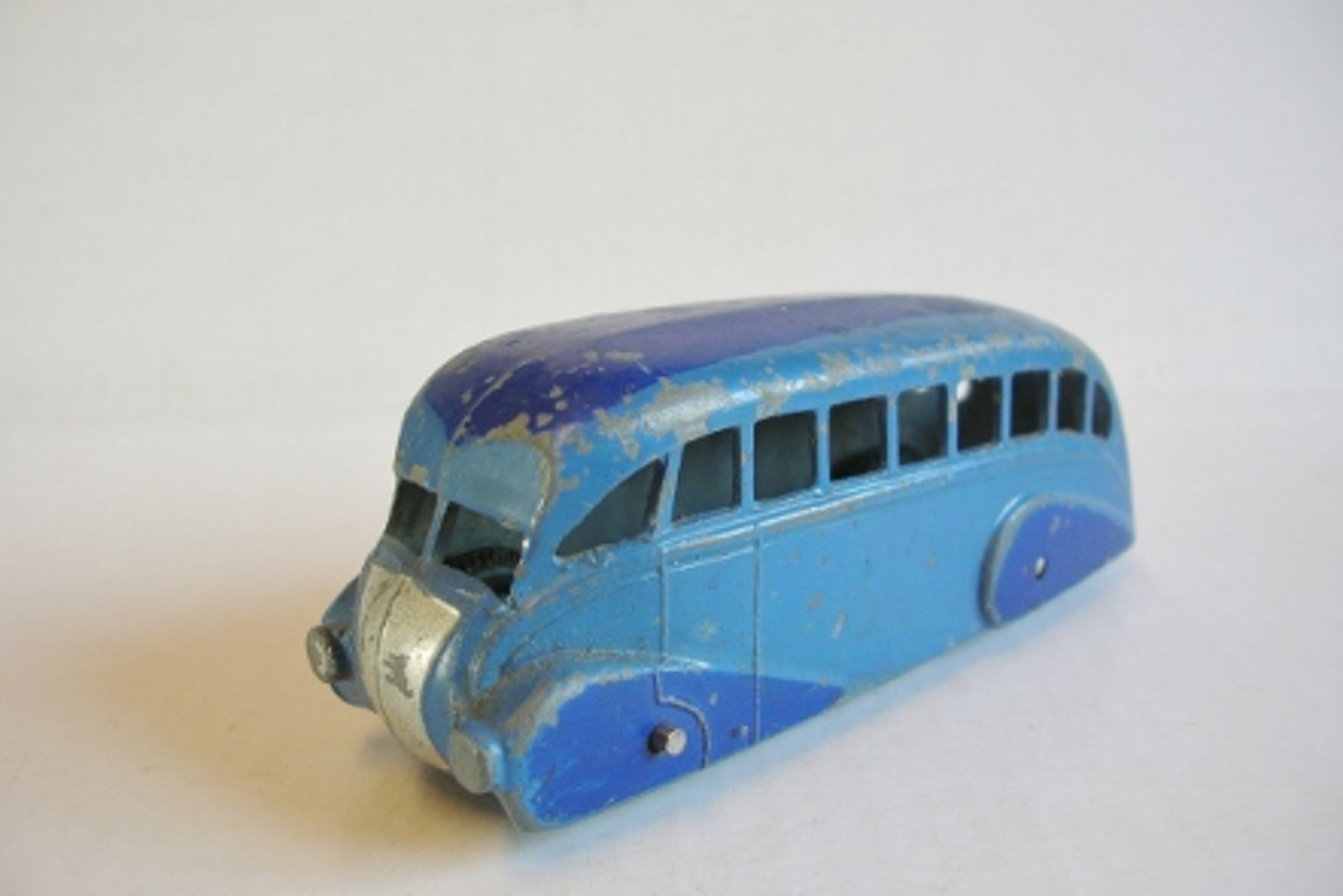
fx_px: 1381
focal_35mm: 37
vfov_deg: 36.0
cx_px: 665
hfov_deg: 51.9
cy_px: 448
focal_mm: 5.8
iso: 50
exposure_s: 1/27
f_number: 2.8
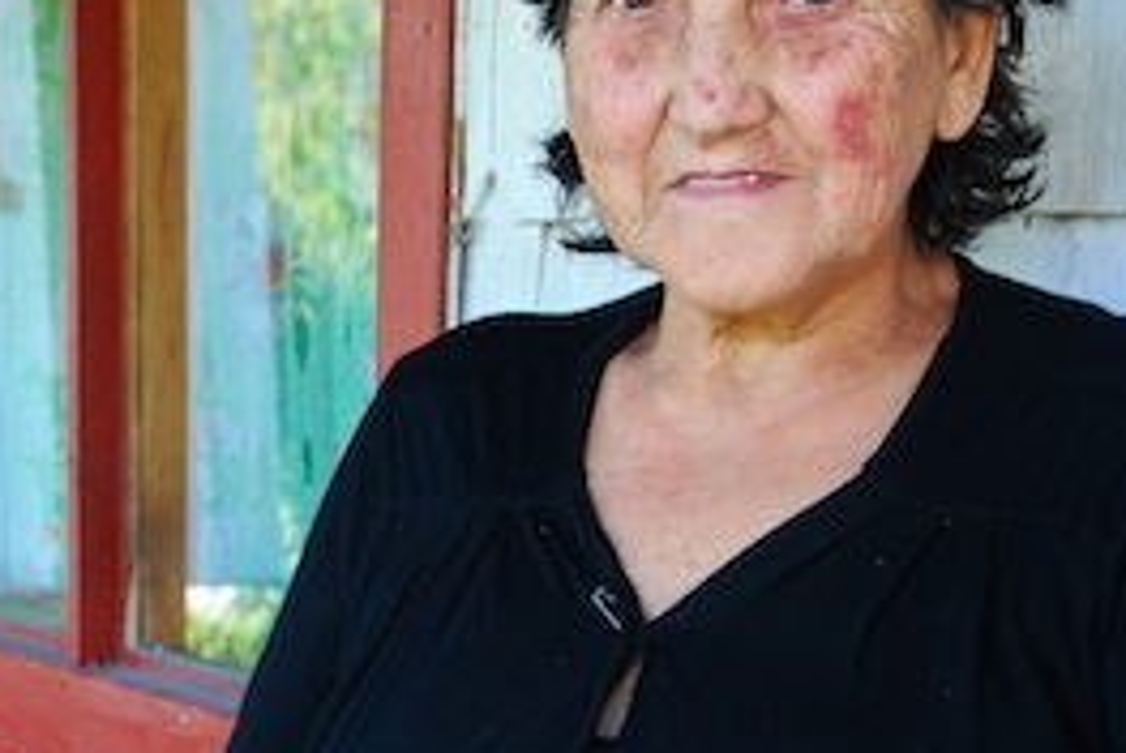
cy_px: 473
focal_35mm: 128
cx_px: 291
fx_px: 4008
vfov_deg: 10.7
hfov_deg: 15.9
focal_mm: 32
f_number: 4.2
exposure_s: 1/50
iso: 200
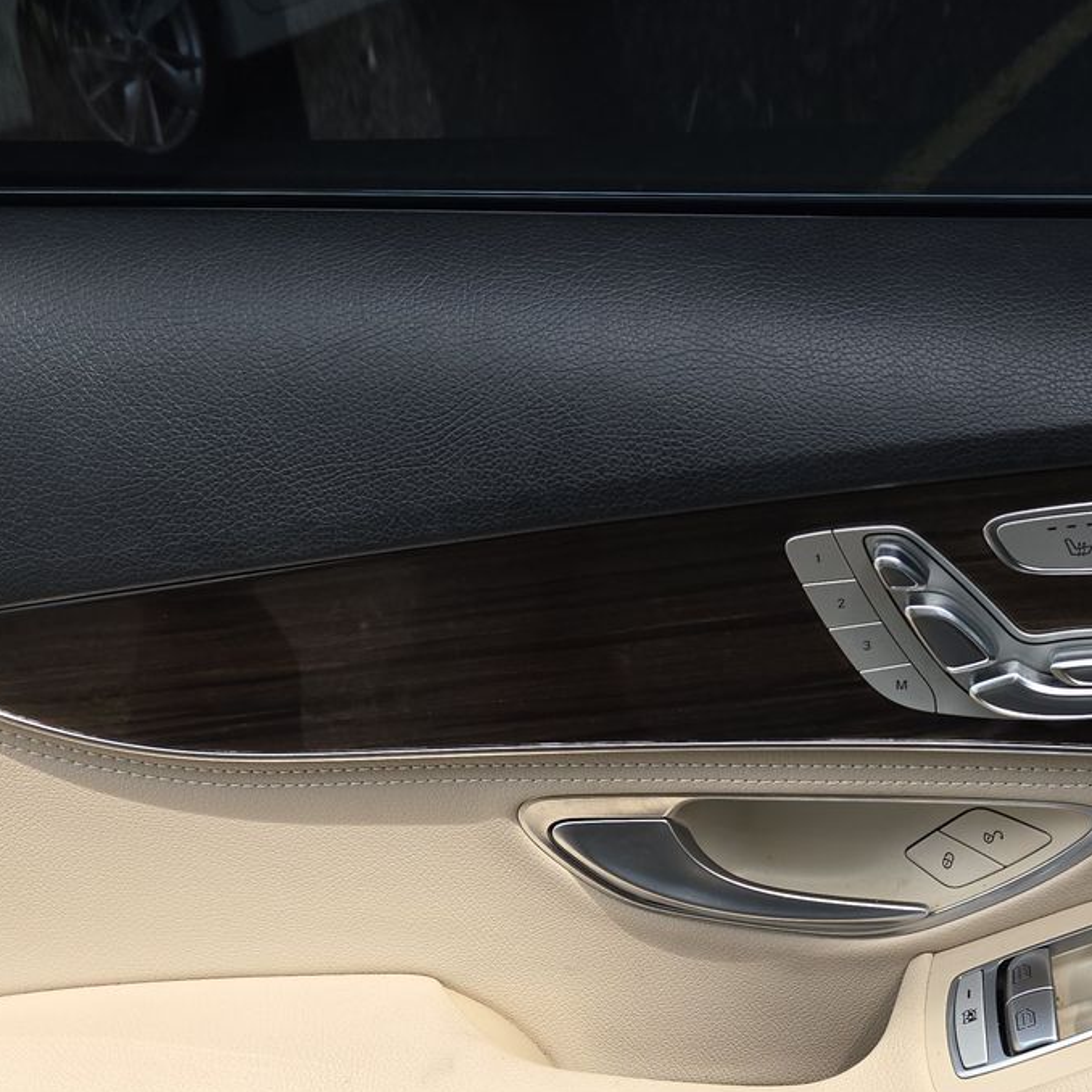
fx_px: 1713
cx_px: 762
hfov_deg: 34.9
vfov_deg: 34.4
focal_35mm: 48
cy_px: 854
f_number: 1.8
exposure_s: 1/660
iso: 25
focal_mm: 5.4
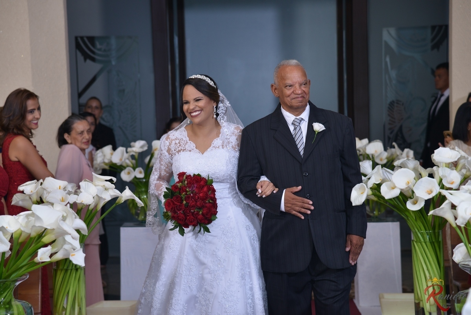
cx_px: 236
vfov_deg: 11.4
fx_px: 1570
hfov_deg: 17.1
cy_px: 158
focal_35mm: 120
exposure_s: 1/200
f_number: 5.6
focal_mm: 120
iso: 560
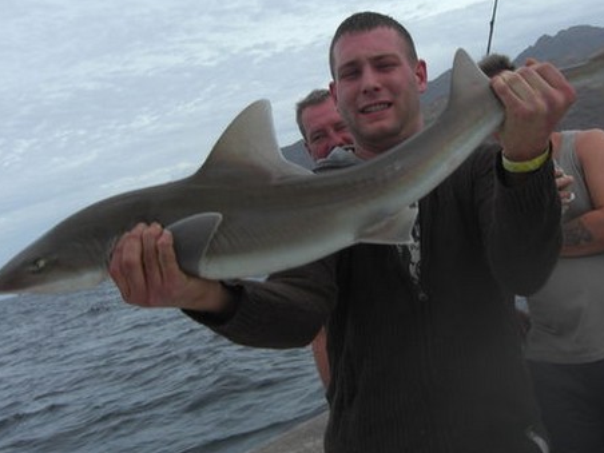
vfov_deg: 27.5
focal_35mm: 53
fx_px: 925
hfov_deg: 36.0
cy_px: 191
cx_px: 370
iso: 80
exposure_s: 1/250
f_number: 8
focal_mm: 7.9
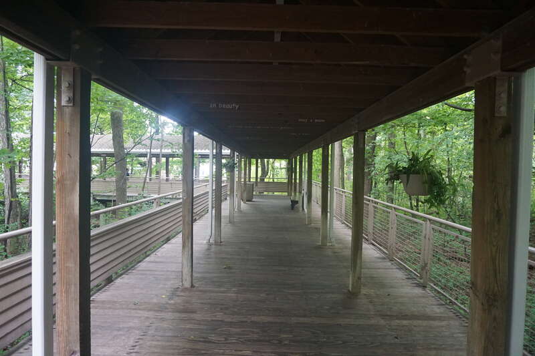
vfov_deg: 53.1
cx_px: 268
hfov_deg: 73.8
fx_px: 357
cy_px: 178
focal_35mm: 24
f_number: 3.5
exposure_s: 1/160
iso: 2000
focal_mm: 16
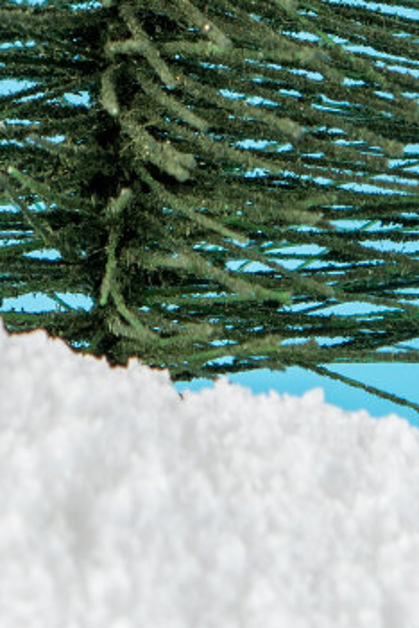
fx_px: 7157
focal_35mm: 410
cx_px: -142
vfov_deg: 4.9
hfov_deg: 3.3
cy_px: -639
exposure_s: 1/250
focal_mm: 60
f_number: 7.1
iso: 100
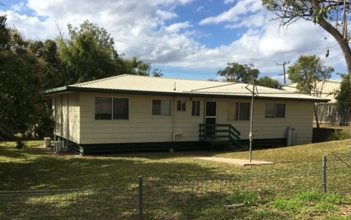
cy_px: 141
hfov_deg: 54.0
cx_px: 176
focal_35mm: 36
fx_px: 344
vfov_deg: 35.1
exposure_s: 1/1876
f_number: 2.2
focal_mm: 4.15
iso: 25
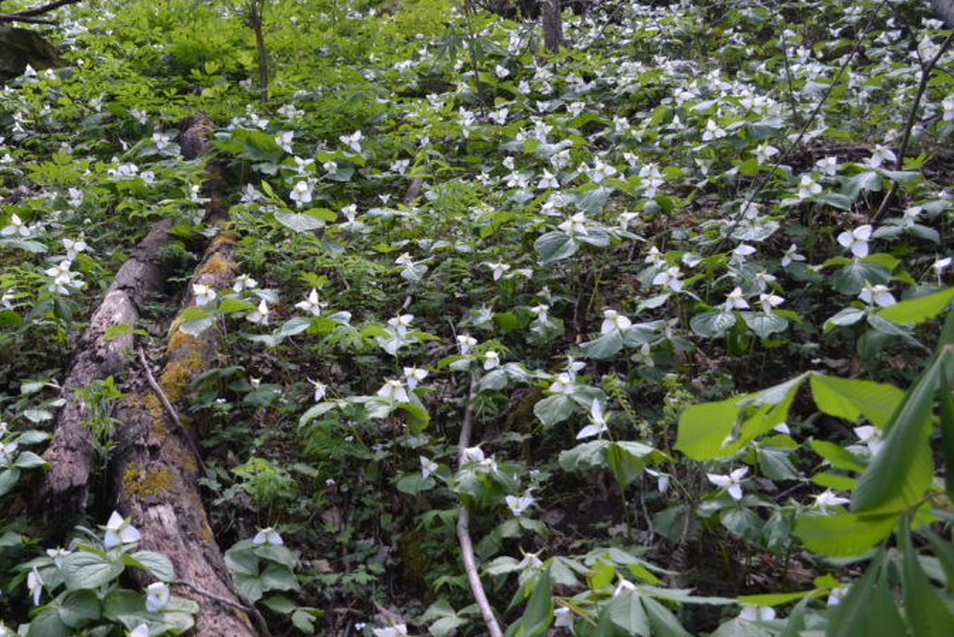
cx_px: 282
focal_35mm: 41
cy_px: 243
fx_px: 1087
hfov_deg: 46.3
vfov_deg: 32.5
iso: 400
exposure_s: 1/500
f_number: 3.5
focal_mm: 18
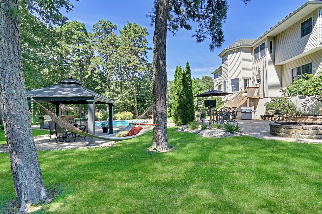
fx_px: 152
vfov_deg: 70.3
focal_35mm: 17
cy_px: 113
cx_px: 166
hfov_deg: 93.3
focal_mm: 16
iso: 100
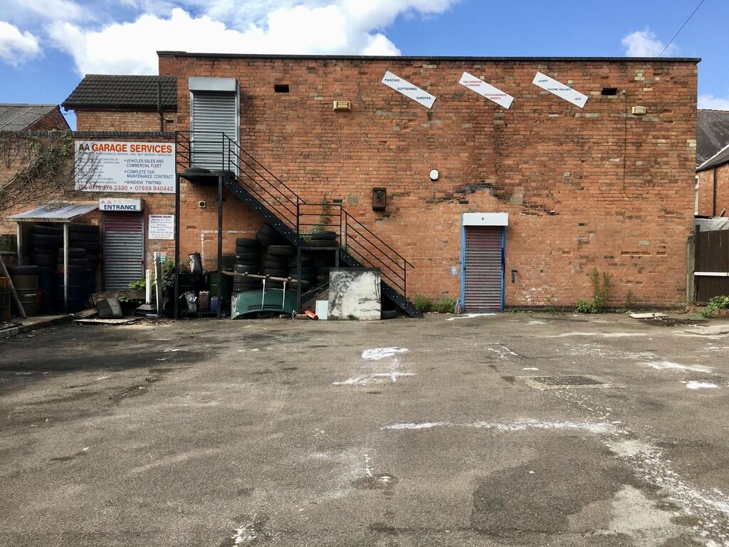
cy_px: 274
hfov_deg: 61.7
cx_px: 364
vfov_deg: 48.2
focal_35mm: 29
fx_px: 611
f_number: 2.2
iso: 25
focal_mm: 4.15
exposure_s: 1/810
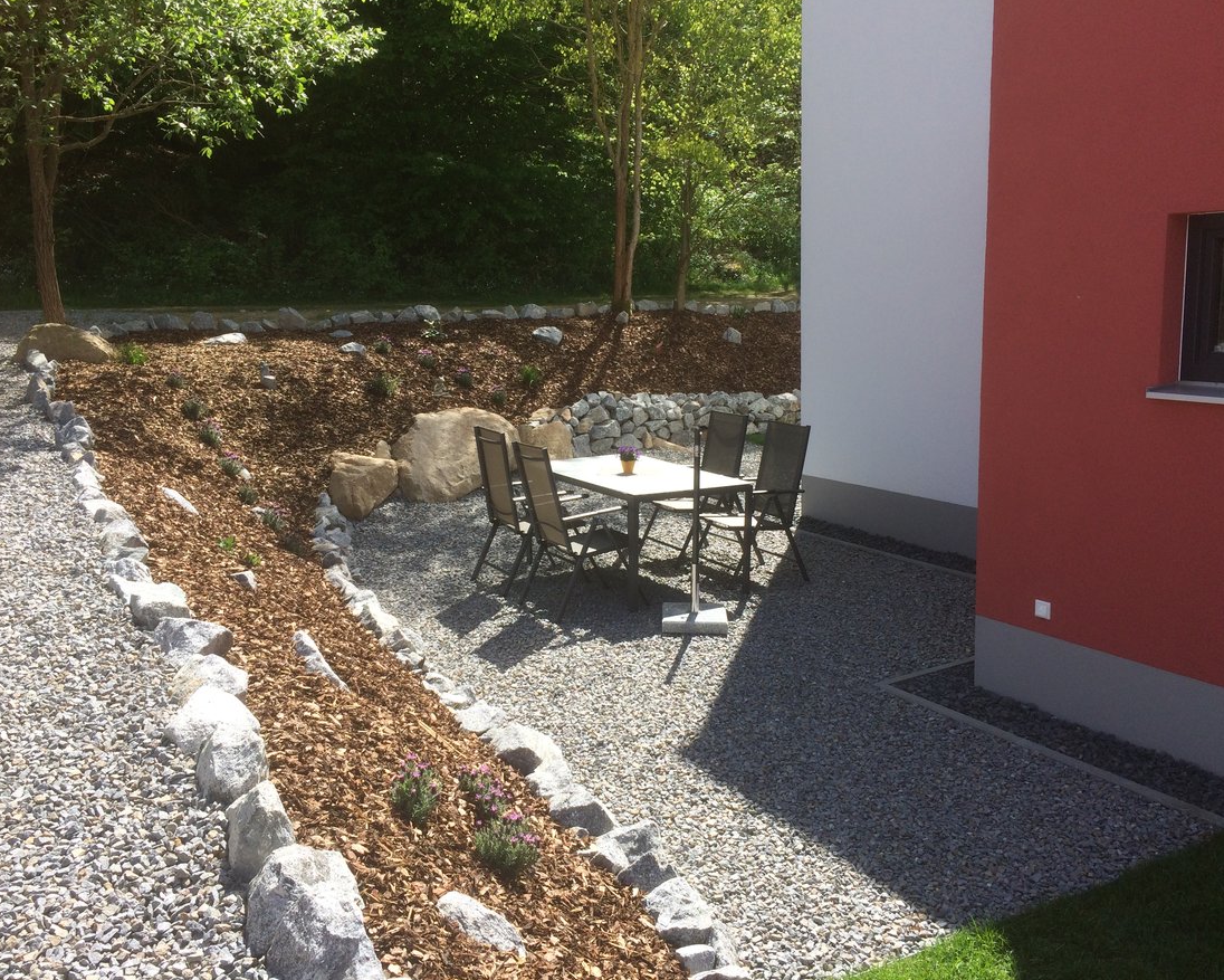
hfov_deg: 57.2
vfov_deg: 47.1
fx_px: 1123
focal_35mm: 31
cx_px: 610
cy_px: 482
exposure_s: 1/1140
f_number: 2.2
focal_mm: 4.15
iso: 32
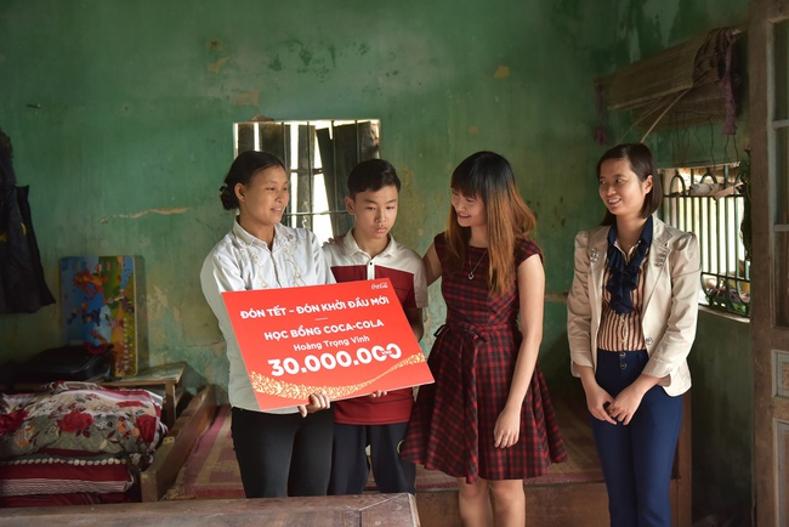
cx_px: 394
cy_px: 264
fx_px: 921
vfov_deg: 31.9
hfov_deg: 46.4
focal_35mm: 42
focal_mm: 42
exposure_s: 1/160
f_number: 3.2
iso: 2000
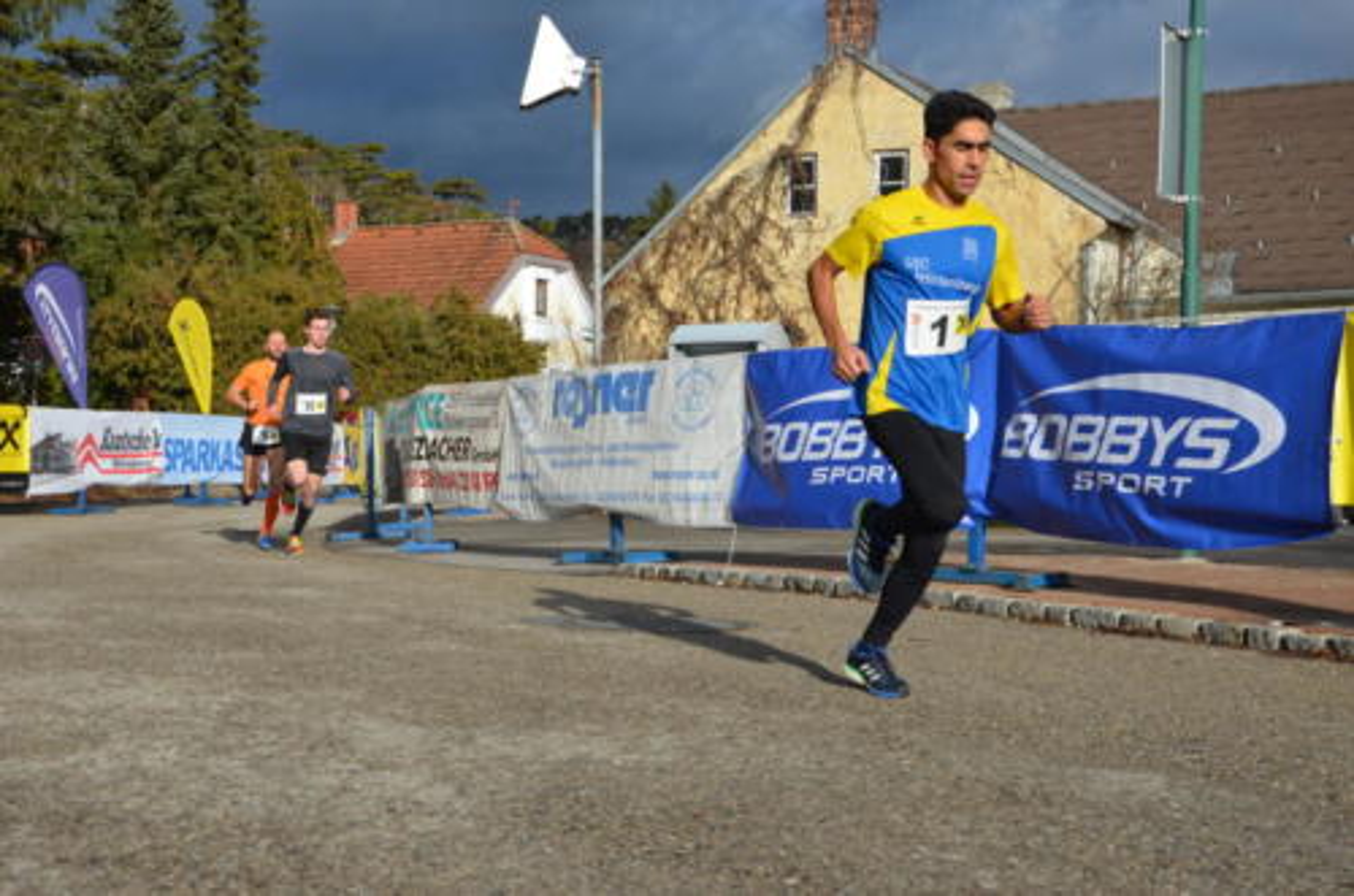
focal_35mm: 51
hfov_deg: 39.0
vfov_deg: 26.4
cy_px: 448
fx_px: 1914
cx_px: 677
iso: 400
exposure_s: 1/1500
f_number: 6.7
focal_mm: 34
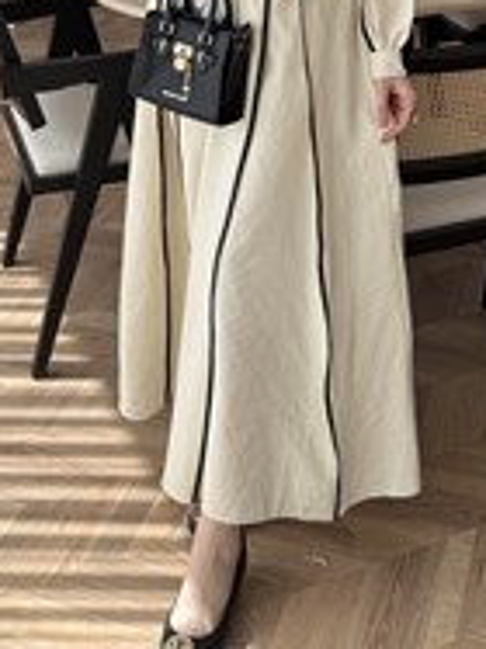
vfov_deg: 33.3
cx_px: 233
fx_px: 993
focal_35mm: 53
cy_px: 5
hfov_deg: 27.5
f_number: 1.78
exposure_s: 1/683
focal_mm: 6.76
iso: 80
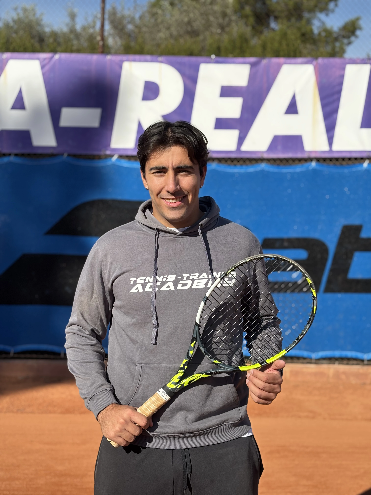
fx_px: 743
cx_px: 186
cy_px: 248
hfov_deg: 28.0
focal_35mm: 52
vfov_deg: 36.8
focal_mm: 5.96
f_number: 1.6
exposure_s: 1/2151
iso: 40
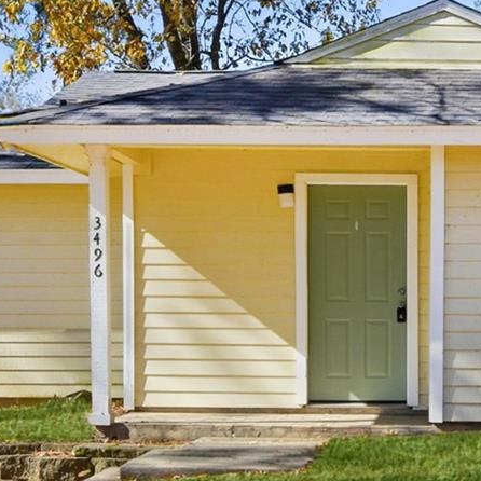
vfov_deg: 21.1
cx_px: 434
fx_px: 1289
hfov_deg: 20.7
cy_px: 182
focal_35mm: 82
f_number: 8
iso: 100
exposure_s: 1/1000
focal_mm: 21
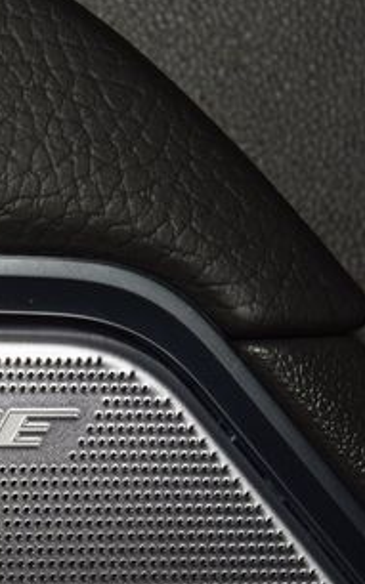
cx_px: -59
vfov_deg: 9.4
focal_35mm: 224
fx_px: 3569
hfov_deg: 5.8
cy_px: 396
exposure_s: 1/125
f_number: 8
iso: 100
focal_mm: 70
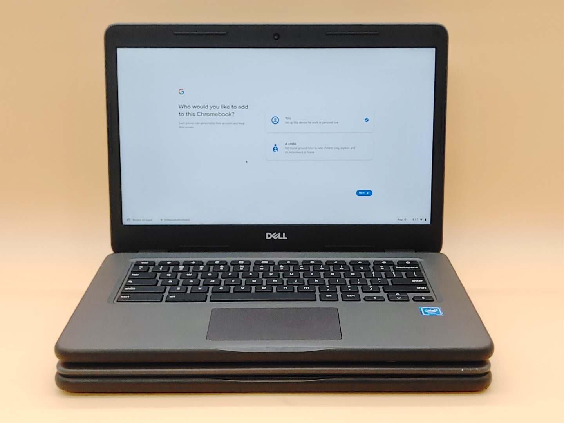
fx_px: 880
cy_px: 212
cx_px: 282
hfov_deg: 35.5
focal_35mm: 54
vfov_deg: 27.0
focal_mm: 4.36
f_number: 1.8
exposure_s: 1/120
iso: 100
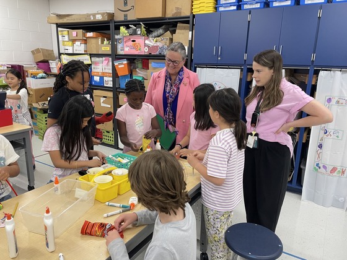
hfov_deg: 67.3
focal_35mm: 26
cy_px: 130
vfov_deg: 53.1
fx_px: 261
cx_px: 174
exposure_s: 1/75
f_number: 1.6
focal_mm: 4.2
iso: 125
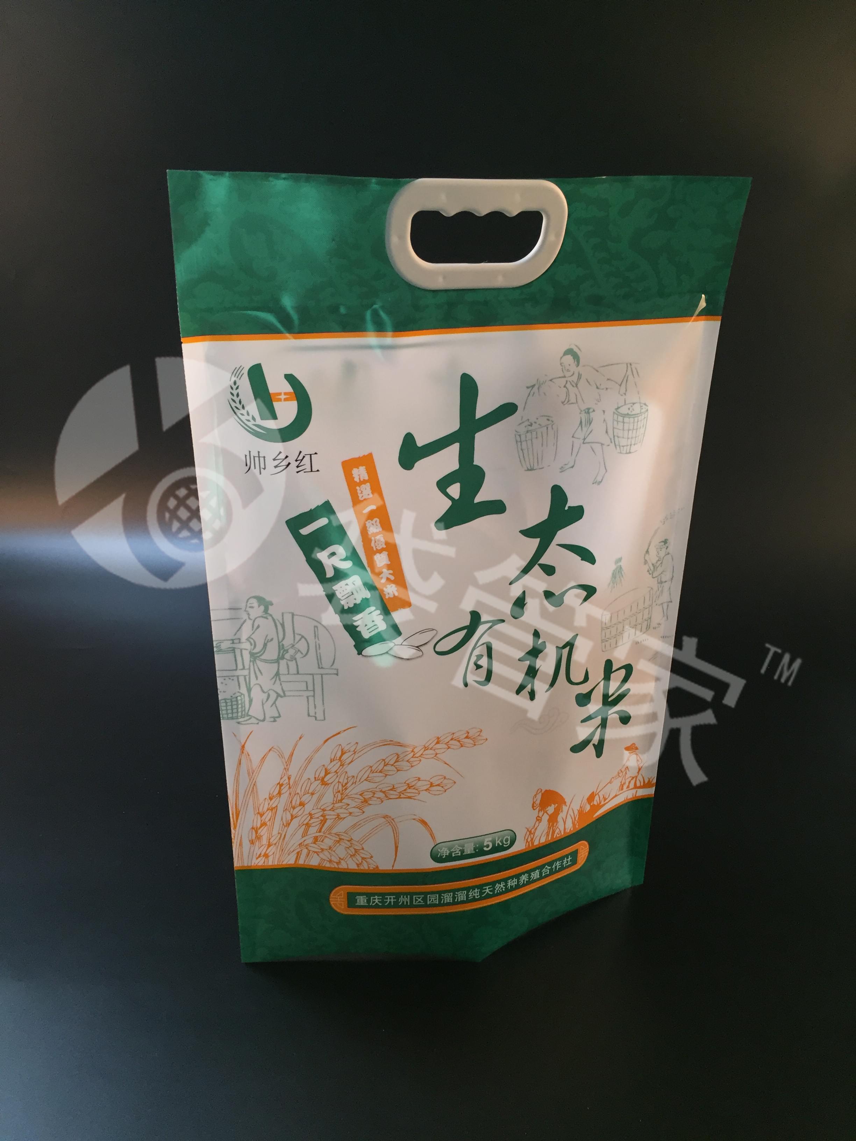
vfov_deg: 61.7
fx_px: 956
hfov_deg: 48.2
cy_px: 570
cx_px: 428
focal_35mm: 29
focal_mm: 4.15
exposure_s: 1/33
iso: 100
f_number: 2.2
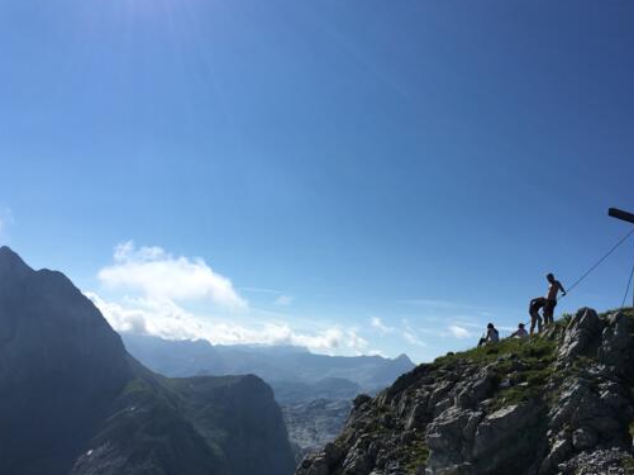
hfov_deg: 53.9
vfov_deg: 41.7
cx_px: 342
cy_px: 251
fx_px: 622
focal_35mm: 34
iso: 25
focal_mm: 4.15
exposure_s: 1/4049
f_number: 2.2
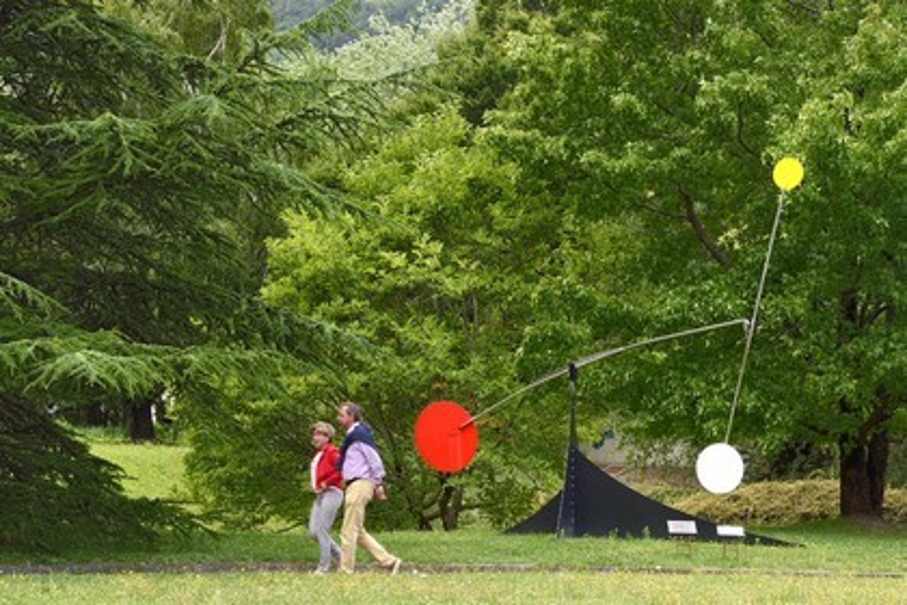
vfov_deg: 19.5
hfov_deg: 28.8
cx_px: 454
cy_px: 302
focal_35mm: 70
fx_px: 1763
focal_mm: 70
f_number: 11
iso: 400
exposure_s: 1/100
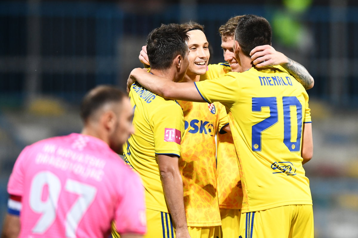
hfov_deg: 5.2
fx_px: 3976
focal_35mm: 400
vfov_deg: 3.4
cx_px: 179
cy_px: 119
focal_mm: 400
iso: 2500
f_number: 2.8
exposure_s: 1/800
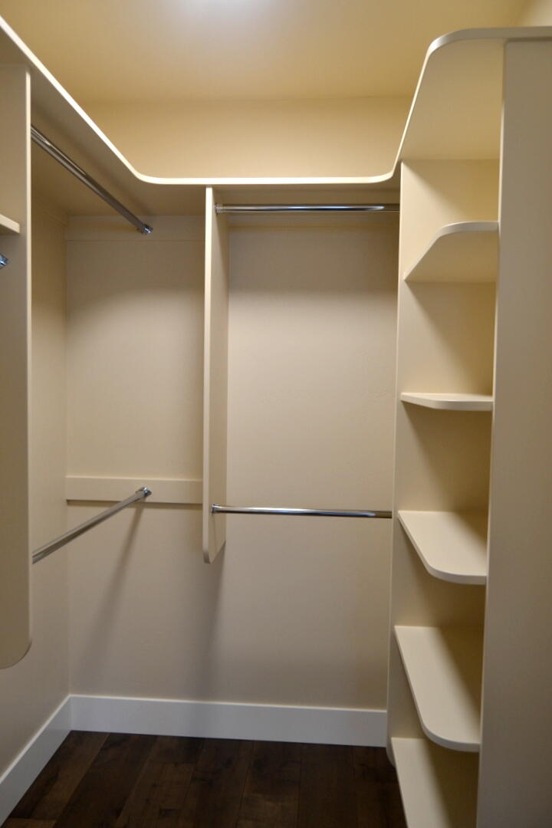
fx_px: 621
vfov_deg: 67.4
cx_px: 276
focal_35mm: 27
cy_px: 414
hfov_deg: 47.9
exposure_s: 1/60
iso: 400
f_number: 4
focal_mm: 18
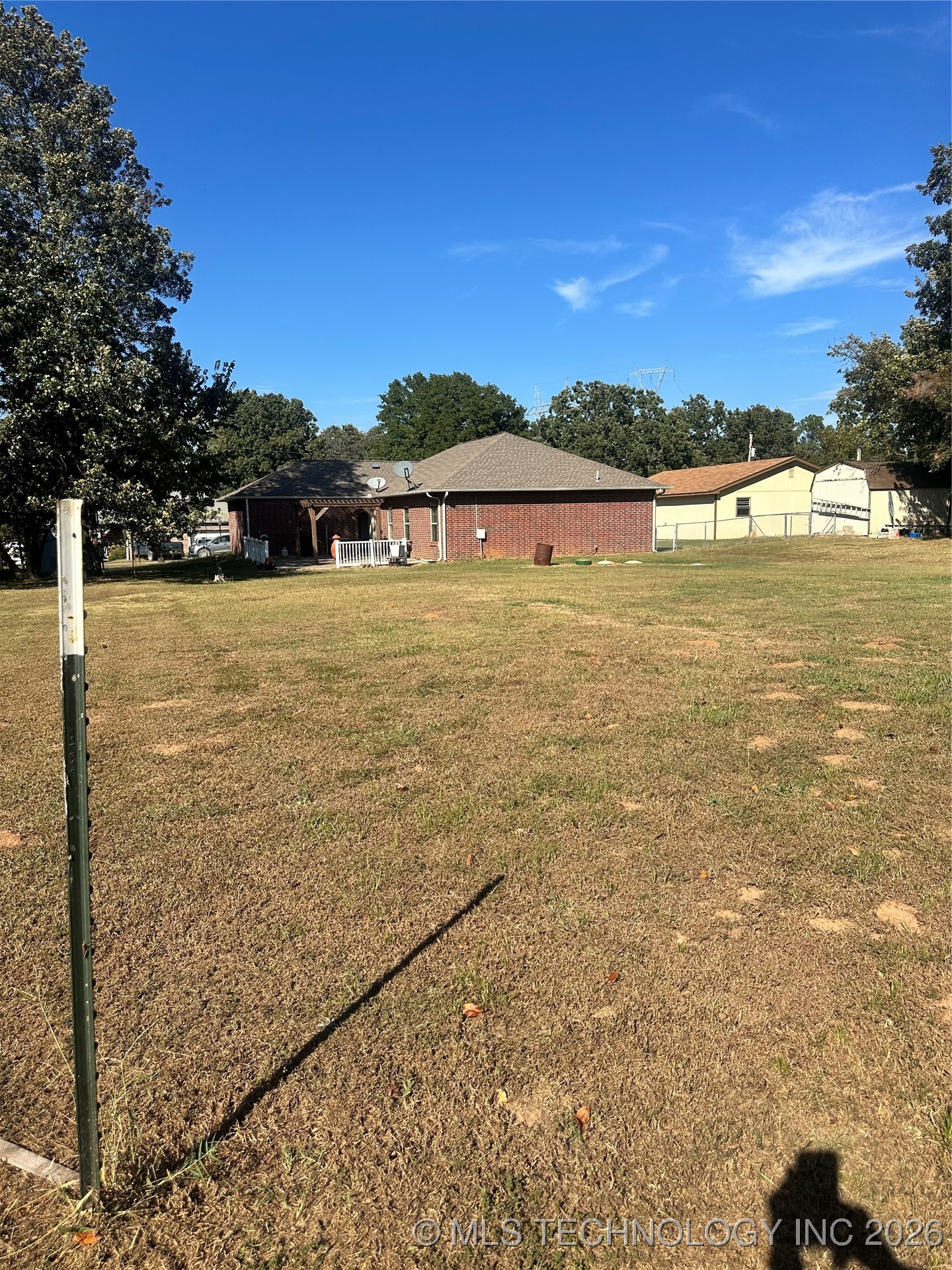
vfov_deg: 71.6
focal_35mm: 24
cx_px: 476
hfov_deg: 56.8
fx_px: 880
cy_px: 635
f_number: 1.78
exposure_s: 1/4762
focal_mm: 6.86
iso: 80
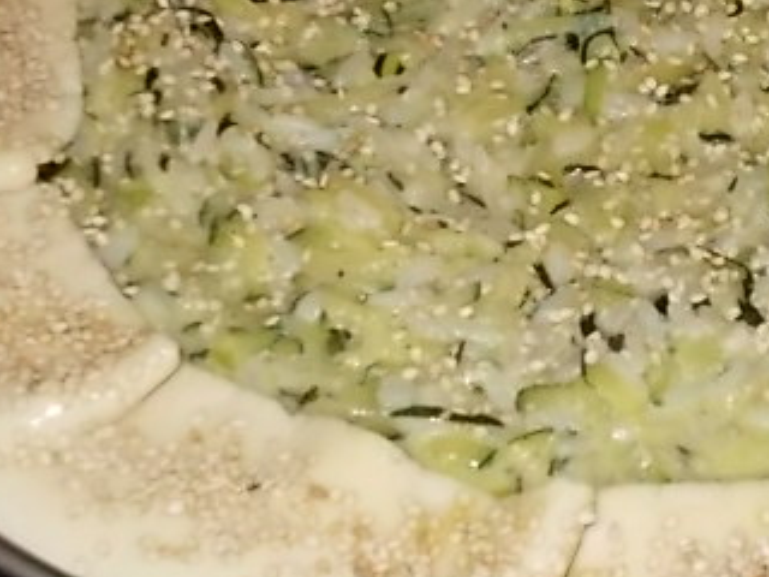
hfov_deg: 14.8
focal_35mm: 132
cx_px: 622
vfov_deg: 11.2
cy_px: 132
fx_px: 2932
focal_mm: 11.8
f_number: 5.3
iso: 200
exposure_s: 1/60
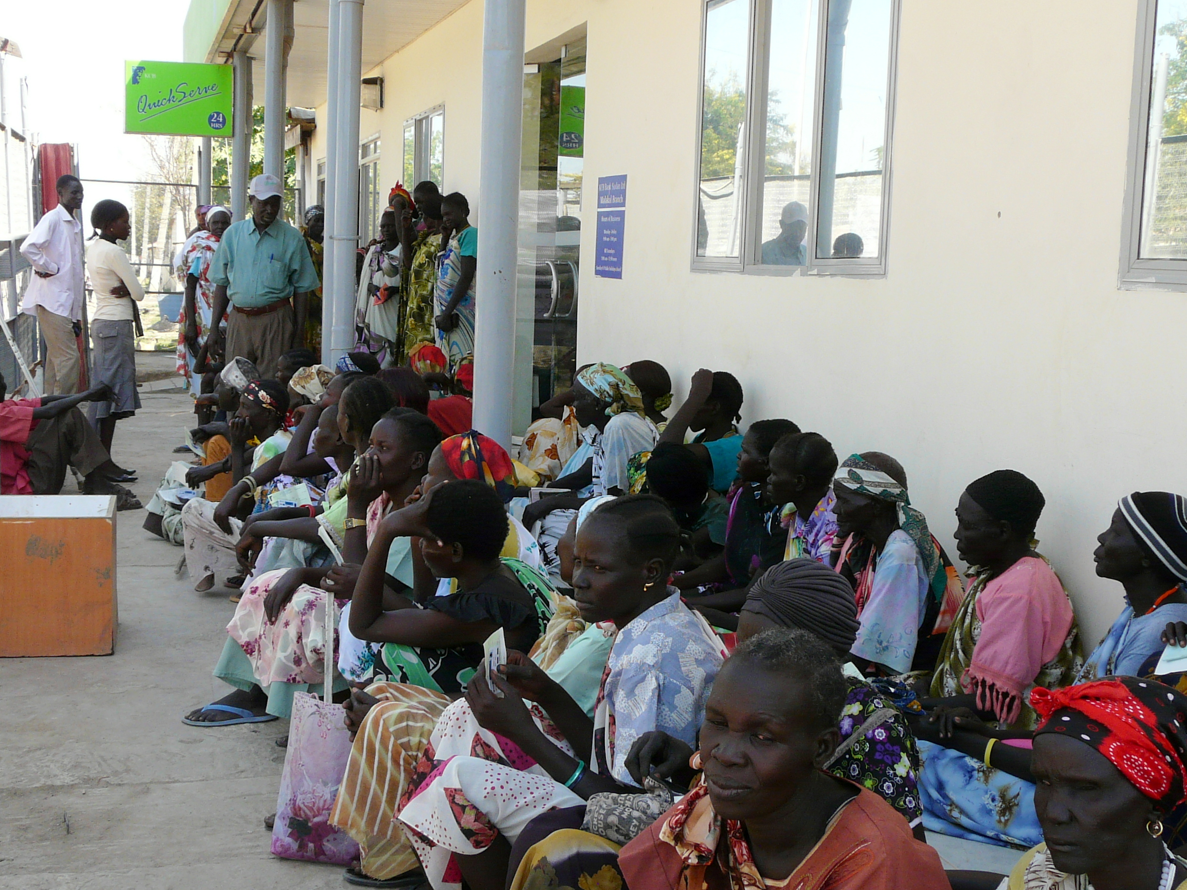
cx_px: 584
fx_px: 1577
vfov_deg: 31.5
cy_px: 453
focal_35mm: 46
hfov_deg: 41.2
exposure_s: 1/160
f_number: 4
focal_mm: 5.7
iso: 100
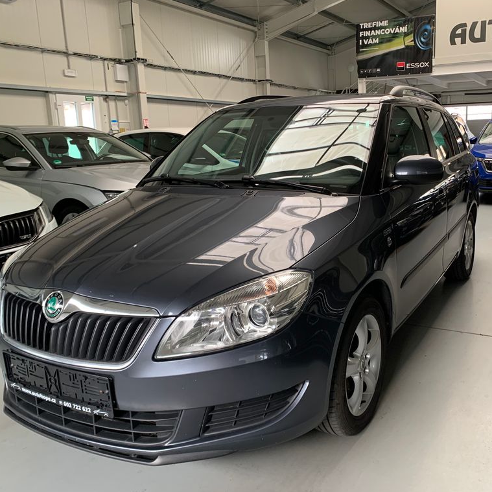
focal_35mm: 31
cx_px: 307
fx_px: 498
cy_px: 245
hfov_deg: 52.0
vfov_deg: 52.5
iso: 100
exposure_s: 1/60
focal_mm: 4.25
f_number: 1.8
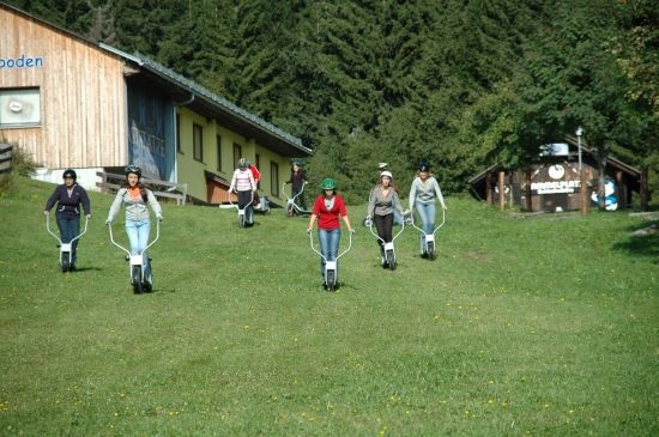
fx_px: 3427
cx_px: 330
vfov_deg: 7.3
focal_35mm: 188
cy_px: 218
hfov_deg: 11.0
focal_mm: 125
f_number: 6.3
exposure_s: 1/640
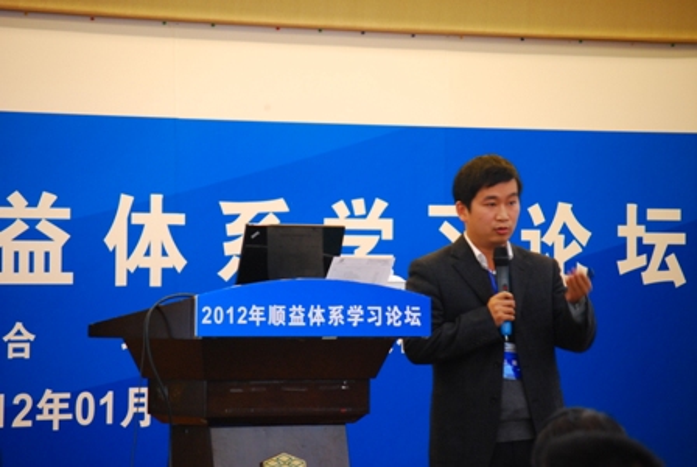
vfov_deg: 7.7
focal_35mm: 180
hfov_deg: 11.4
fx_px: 3490
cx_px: 348
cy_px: 234
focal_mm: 120
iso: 800
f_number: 4.8
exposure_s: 1/15
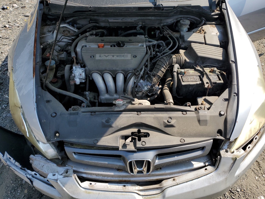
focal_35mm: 26
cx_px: 132
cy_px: 100
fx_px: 199
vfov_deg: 53.1
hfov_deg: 67.3
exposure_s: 1/2500
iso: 50
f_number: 1.5
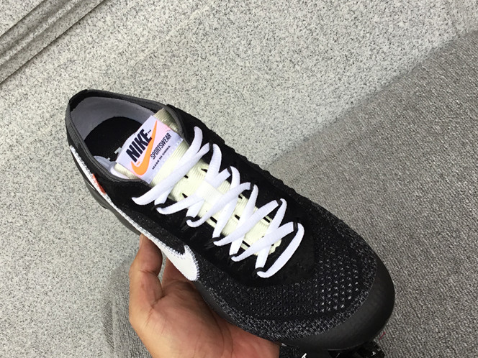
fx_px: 580
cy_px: 192
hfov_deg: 44.8
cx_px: 226
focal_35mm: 42
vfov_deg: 34.3
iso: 50
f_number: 2.4
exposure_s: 1/100
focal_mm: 3.3
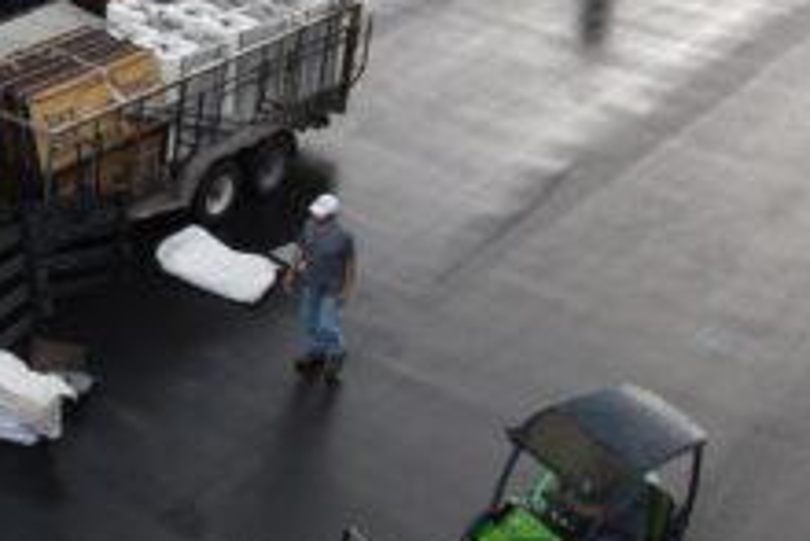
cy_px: 33
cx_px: -247
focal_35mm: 87
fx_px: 1959
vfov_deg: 15.5
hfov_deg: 21.2
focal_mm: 4.5
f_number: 2.8
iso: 100
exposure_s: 1/160
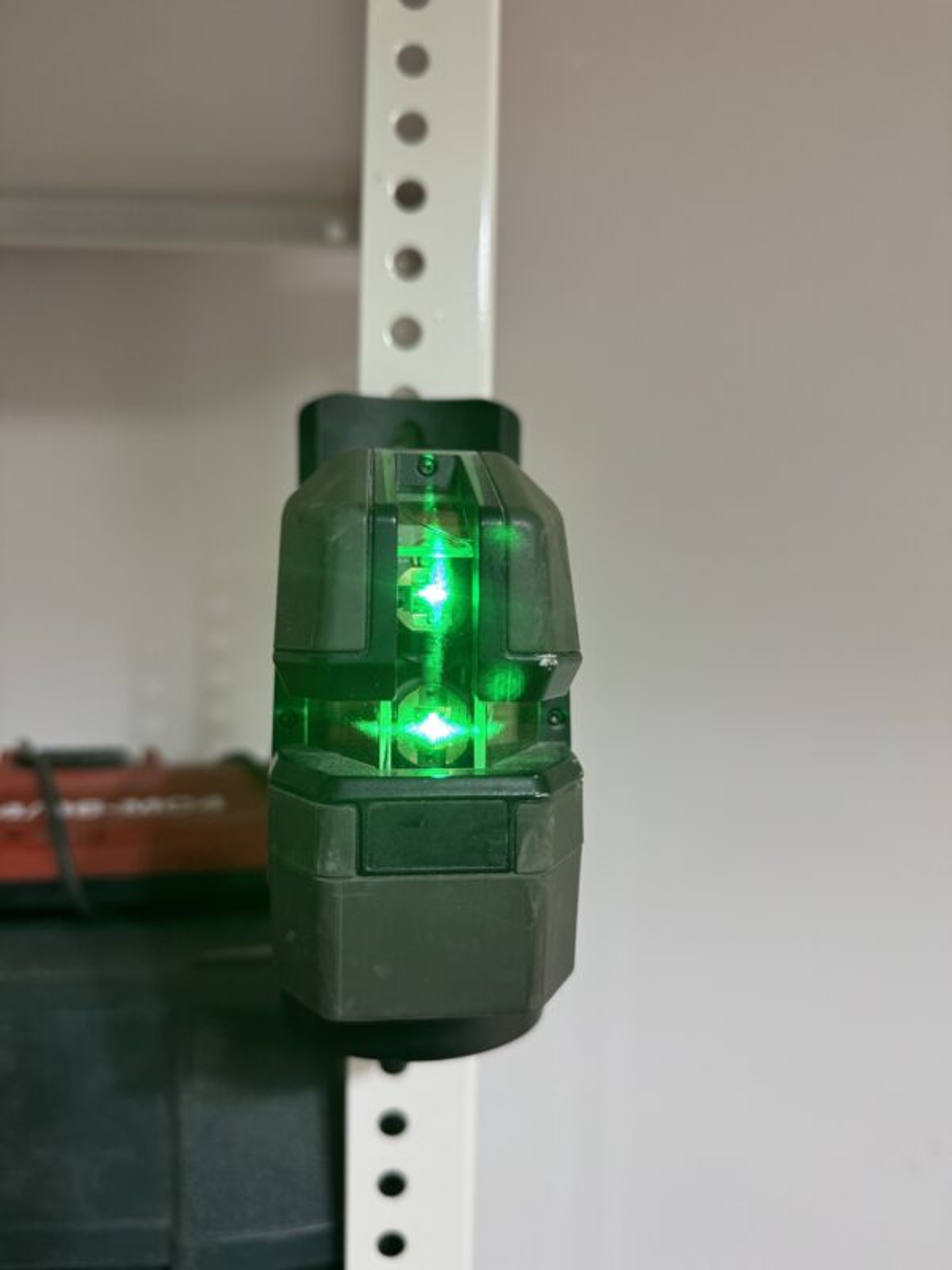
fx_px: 880
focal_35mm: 24
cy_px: 635
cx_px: 476
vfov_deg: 71.6
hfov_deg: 56.8
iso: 250
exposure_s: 1/50
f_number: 1.78
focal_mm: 6.76
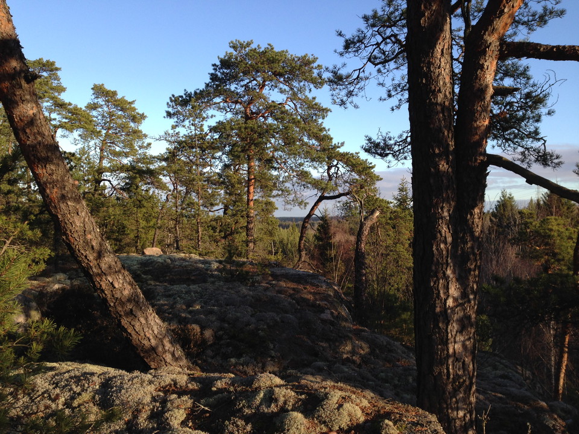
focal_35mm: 33
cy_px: 217
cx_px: 290
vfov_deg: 42.9
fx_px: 552
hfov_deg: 55.4
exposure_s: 1/507
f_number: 2.4
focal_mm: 4.12
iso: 50
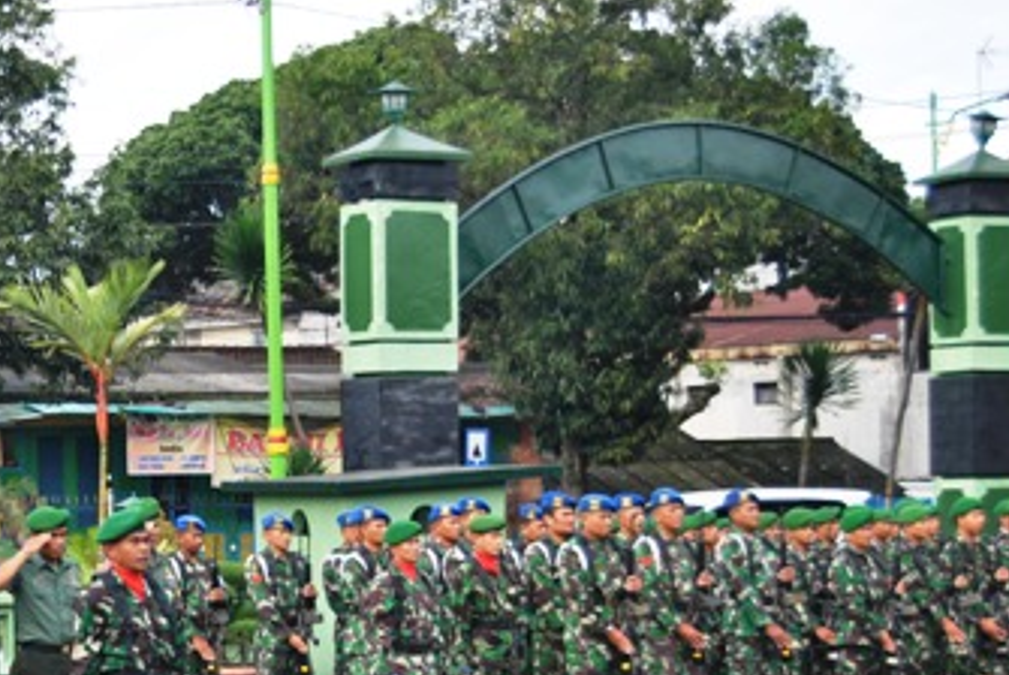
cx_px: 127
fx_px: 3058
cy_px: 491
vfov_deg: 12.6
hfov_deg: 18.5
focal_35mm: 109
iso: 100
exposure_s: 1/200
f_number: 4.8
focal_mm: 38
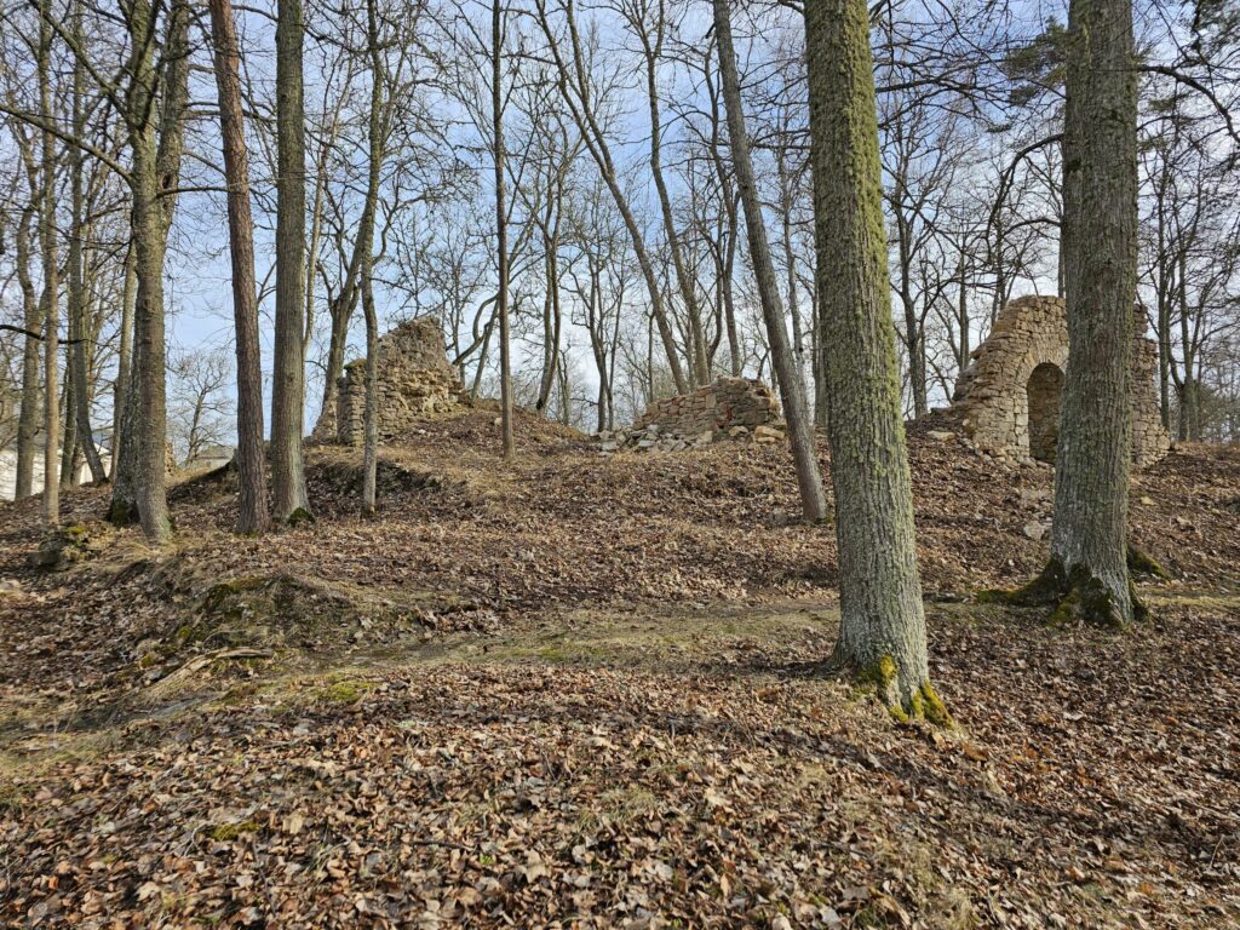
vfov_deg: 58.9
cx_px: 620
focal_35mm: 23
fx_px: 824
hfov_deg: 73.9
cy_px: 465
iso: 10
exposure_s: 1/262
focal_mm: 6.3
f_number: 1.7
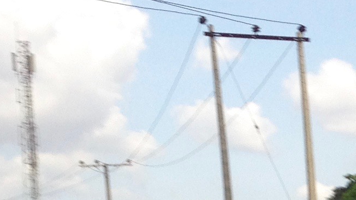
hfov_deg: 11.6
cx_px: 485
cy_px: 390
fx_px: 1699
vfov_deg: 6.6
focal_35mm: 180
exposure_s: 1/142
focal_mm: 4.12
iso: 50
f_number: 2.4
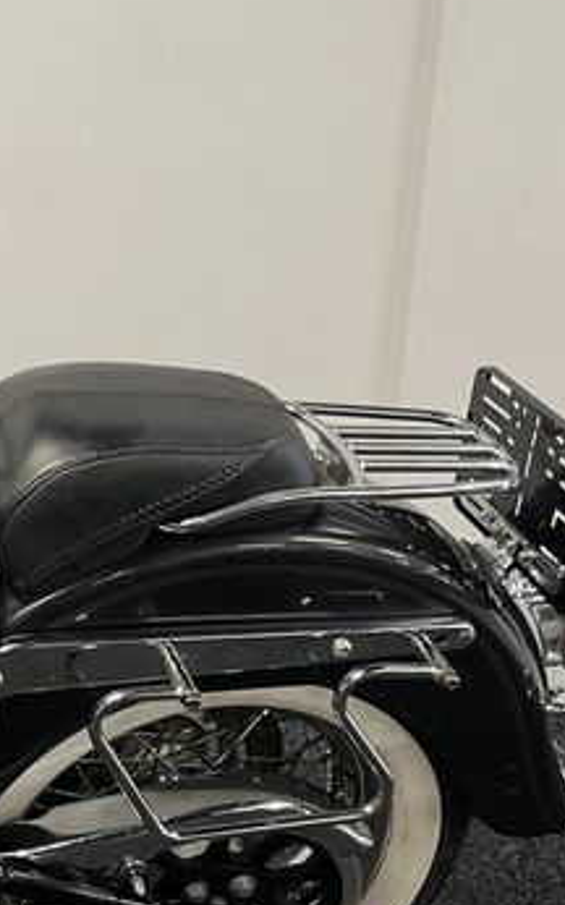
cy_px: 460
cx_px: -8
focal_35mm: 51
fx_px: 1258
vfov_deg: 39.6
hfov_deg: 24.1
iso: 80
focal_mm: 5.1
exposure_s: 1/50
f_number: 1.6
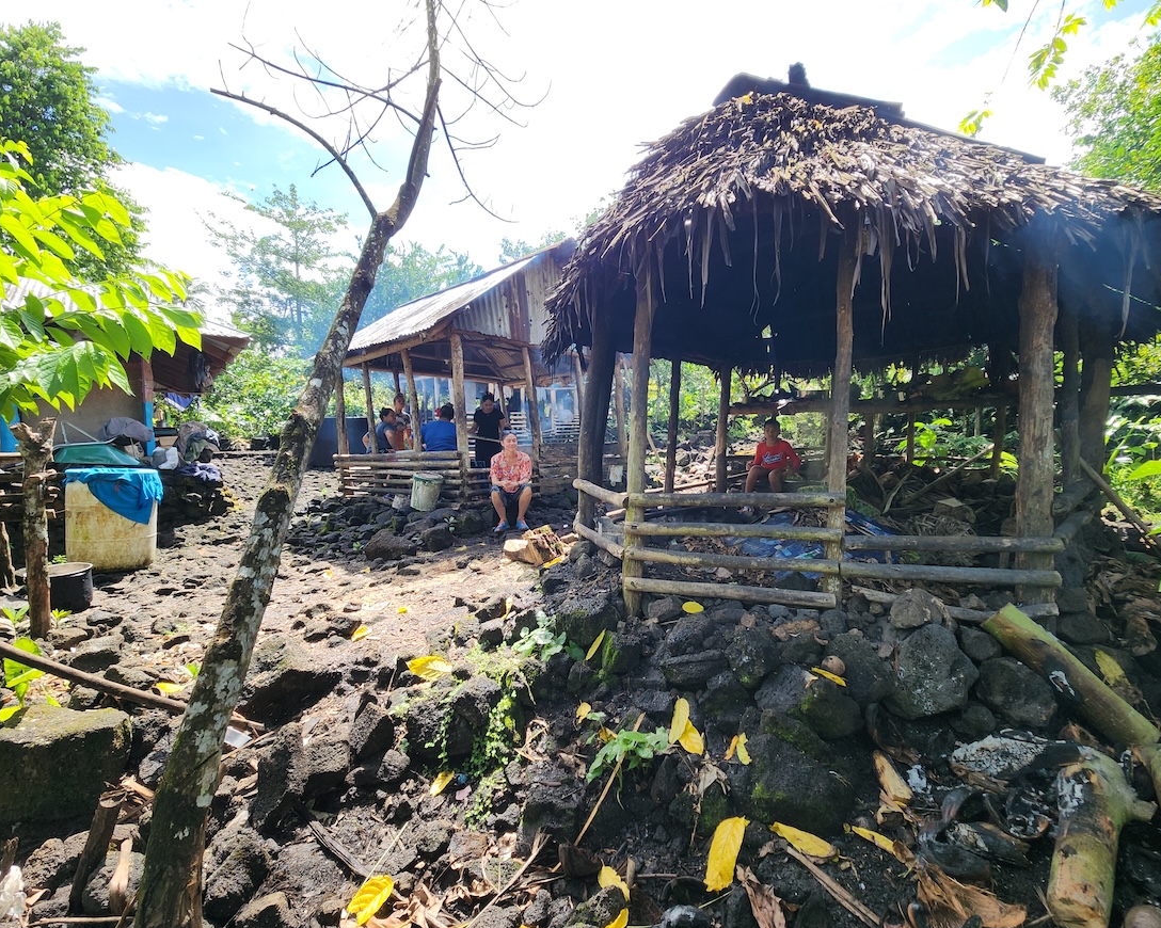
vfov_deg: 88.0
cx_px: 622
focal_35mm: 14
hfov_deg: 100.5
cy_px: 471
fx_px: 481
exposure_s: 1/415
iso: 50
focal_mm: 2.2
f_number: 2.2
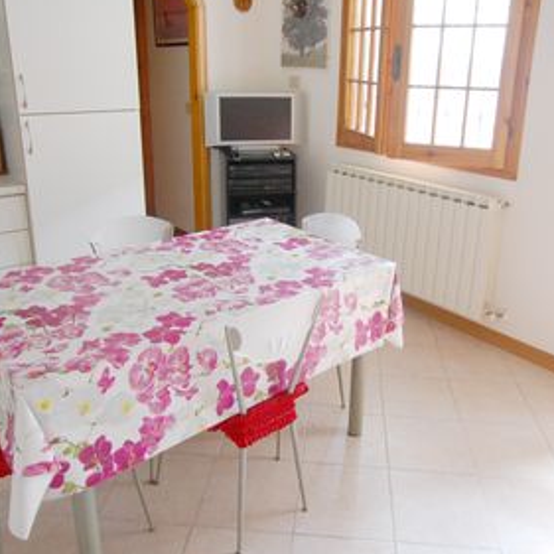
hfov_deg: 55.5
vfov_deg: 54.9
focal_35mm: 29
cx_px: 312
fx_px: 525
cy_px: 204
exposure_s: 1/20
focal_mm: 10
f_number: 3.5
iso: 800
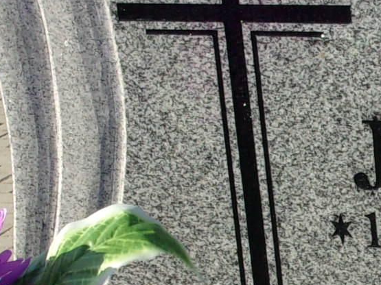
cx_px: 533
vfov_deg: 7.4
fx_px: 2212
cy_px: 291
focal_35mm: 201
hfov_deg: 9.6
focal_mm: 7.8
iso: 80
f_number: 12.5
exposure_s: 1/70
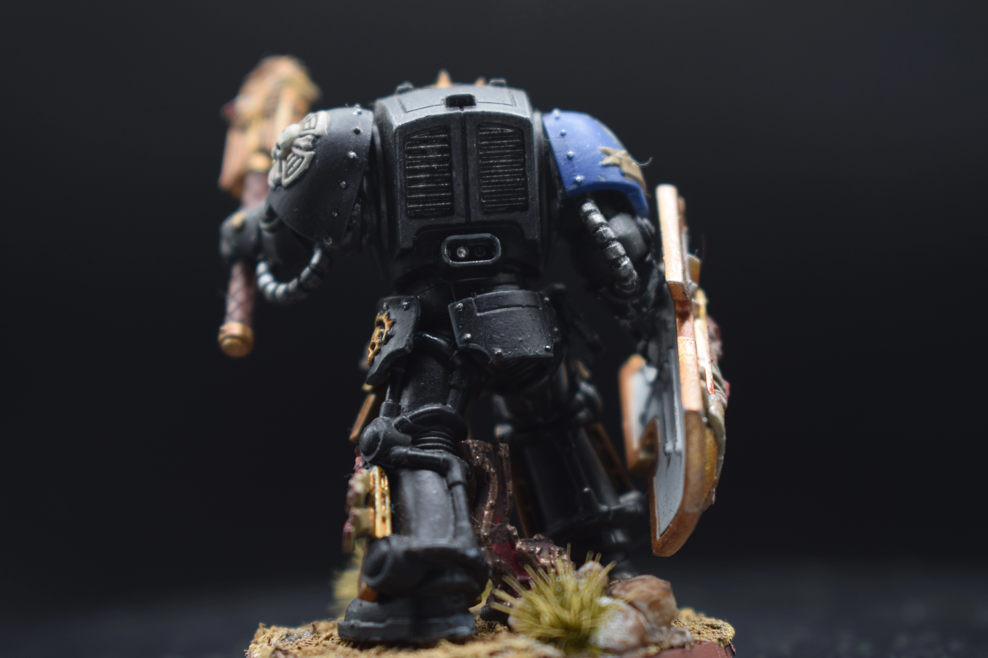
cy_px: 328
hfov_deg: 25.7
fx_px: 2168
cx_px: 490
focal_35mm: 79
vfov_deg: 17.3
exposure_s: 1/20
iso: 100
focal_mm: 52
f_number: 5.6
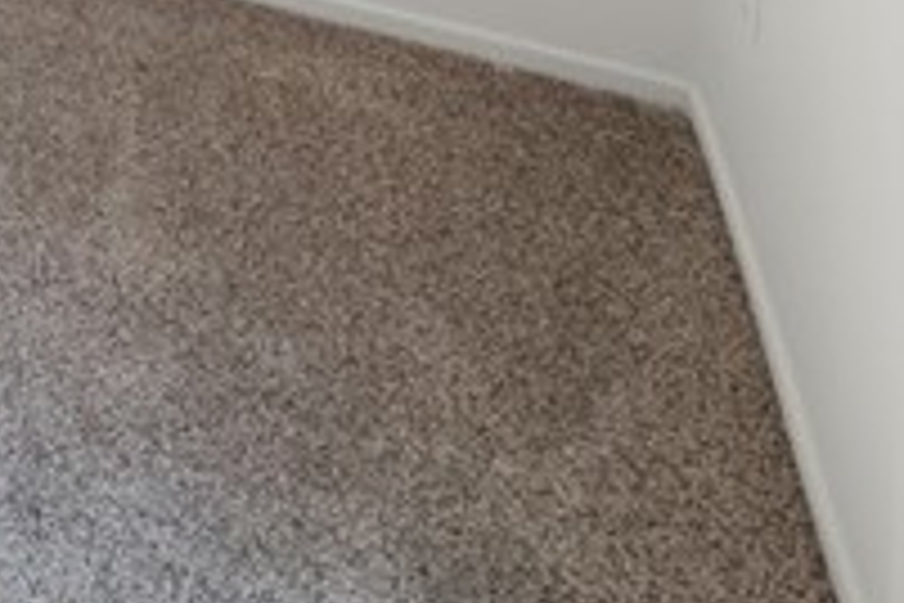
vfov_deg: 15.0
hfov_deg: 19.8
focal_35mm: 61
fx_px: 1532
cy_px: -794
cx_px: -855
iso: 800
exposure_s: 1/60
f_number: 8
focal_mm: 12
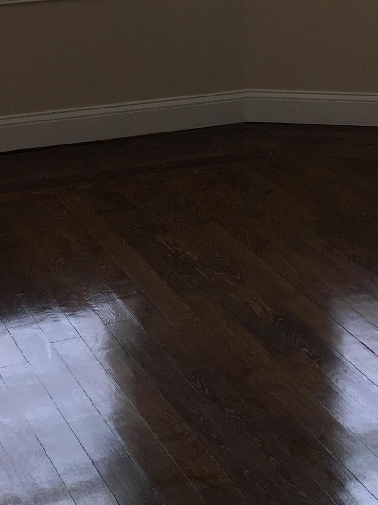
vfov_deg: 20.5
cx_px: 192
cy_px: -91
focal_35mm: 90
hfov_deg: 16.4
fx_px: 1310
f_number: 2.2
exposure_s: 1/120
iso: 40
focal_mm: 4.15
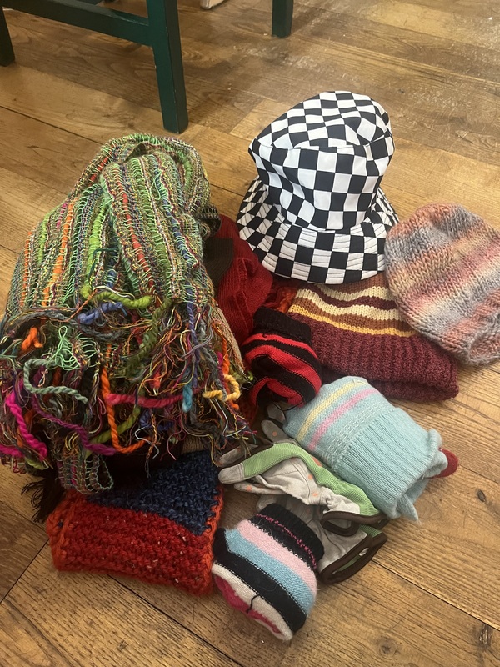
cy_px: 334
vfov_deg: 67.3
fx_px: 501
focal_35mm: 26
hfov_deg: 53.1
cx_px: 250
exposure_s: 1/33
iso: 640
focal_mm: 5.1
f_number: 1.6
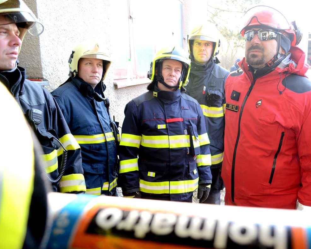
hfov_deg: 56.7
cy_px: 126
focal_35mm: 31
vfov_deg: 47.1
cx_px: 189
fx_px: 285
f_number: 4
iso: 200
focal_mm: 18
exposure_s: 1/60
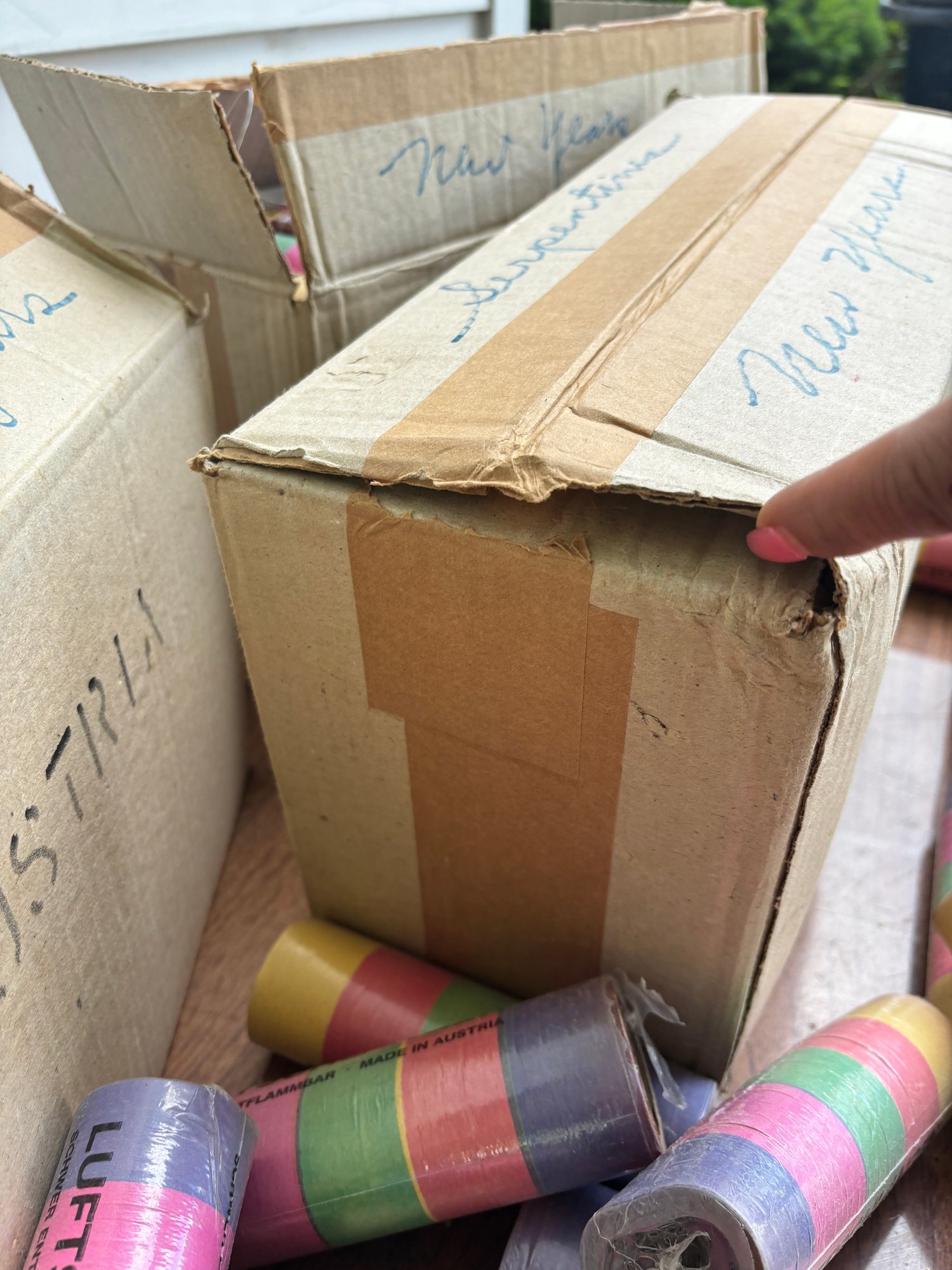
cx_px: 476
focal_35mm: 26
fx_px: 953
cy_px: 635
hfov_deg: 53.1
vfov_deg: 67.3
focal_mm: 5.96
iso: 50
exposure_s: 1/270
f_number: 1.6
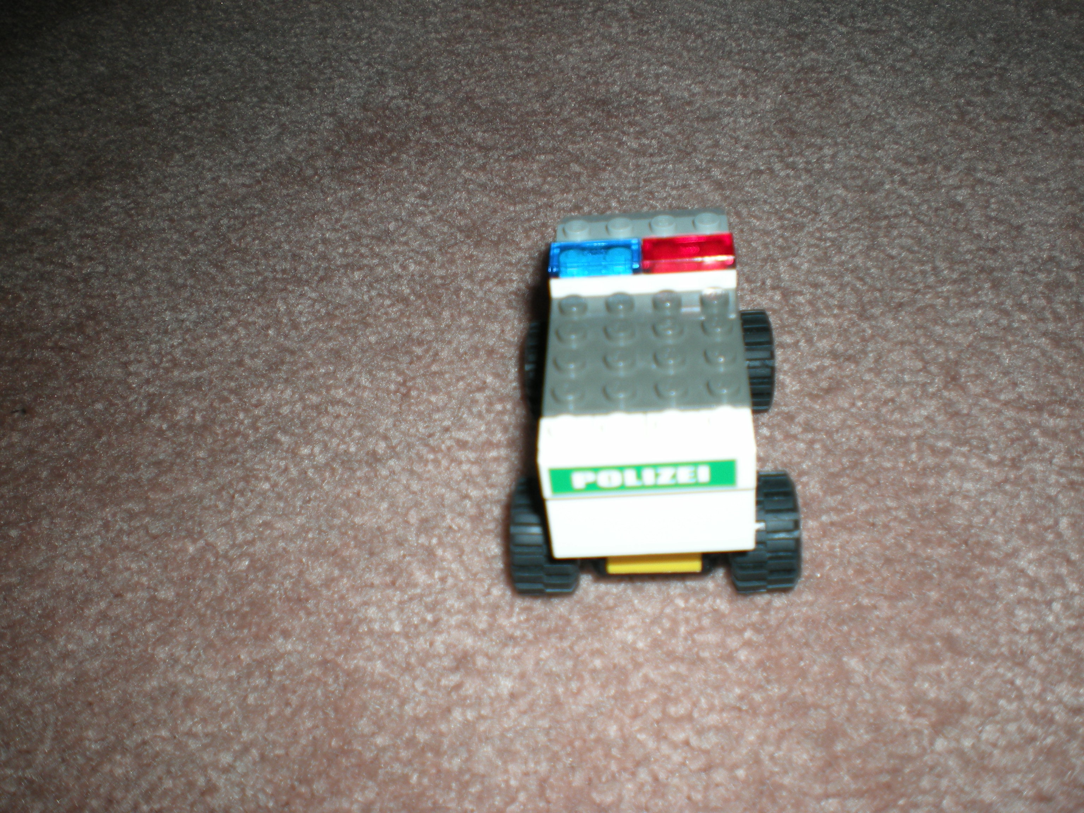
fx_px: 1190
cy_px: 406
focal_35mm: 38
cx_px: 542
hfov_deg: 49.0
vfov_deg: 37.7
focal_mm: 6.3
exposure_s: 1/60
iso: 64
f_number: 3.1
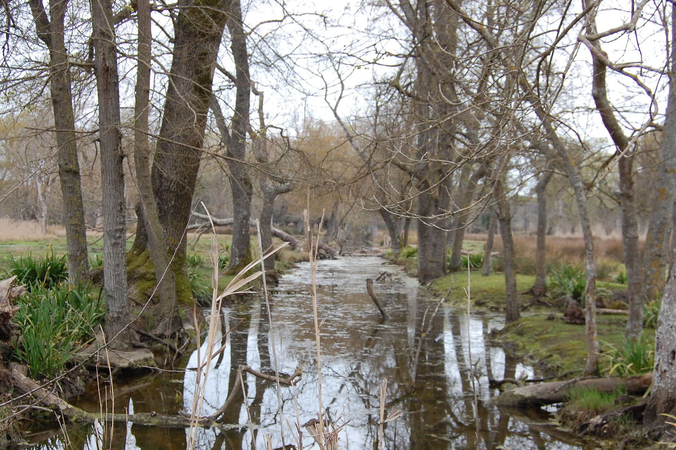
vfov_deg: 26.9
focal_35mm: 50
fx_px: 938
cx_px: 332
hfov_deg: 39.6
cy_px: 247
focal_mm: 26
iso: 400
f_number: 5.6
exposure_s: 1/125
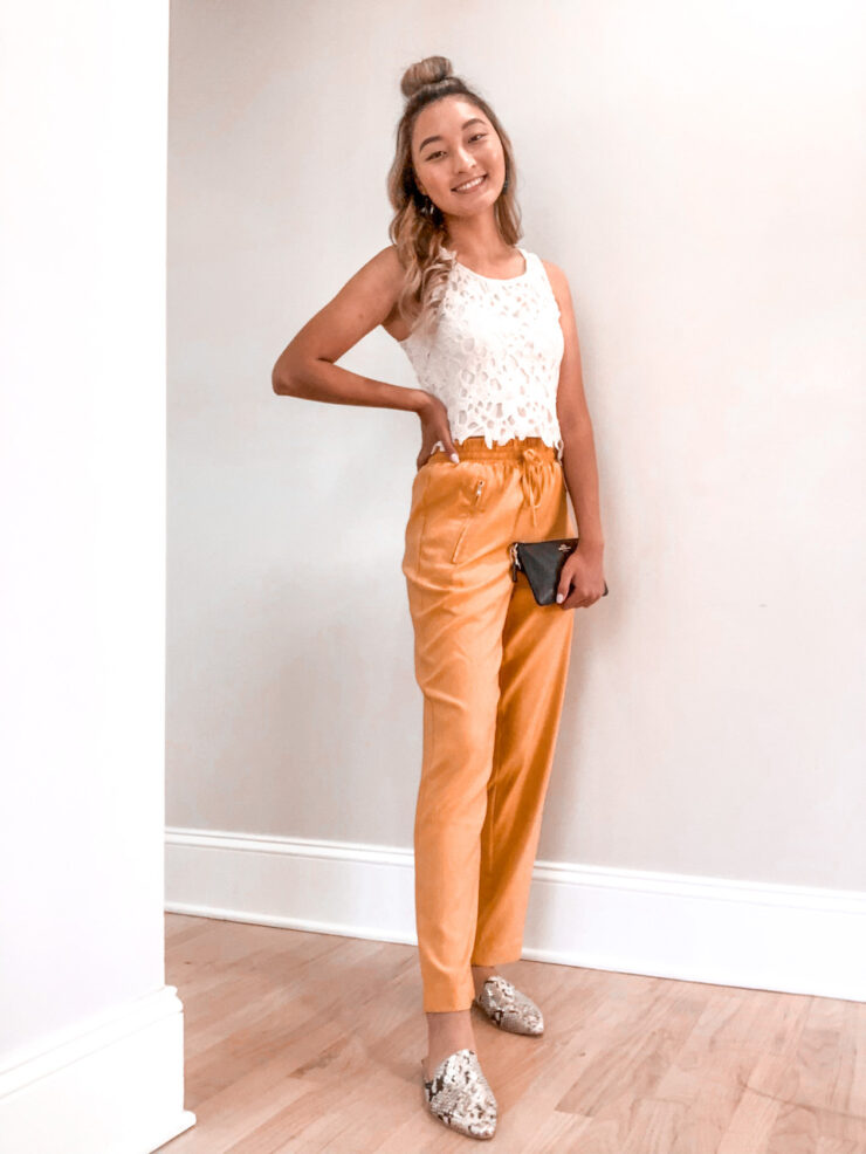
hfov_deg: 44.2
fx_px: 1067
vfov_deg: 56.8
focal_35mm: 32
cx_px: 433
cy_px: 577
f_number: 2.2
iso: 80
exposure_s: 1/60
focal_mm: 2.87
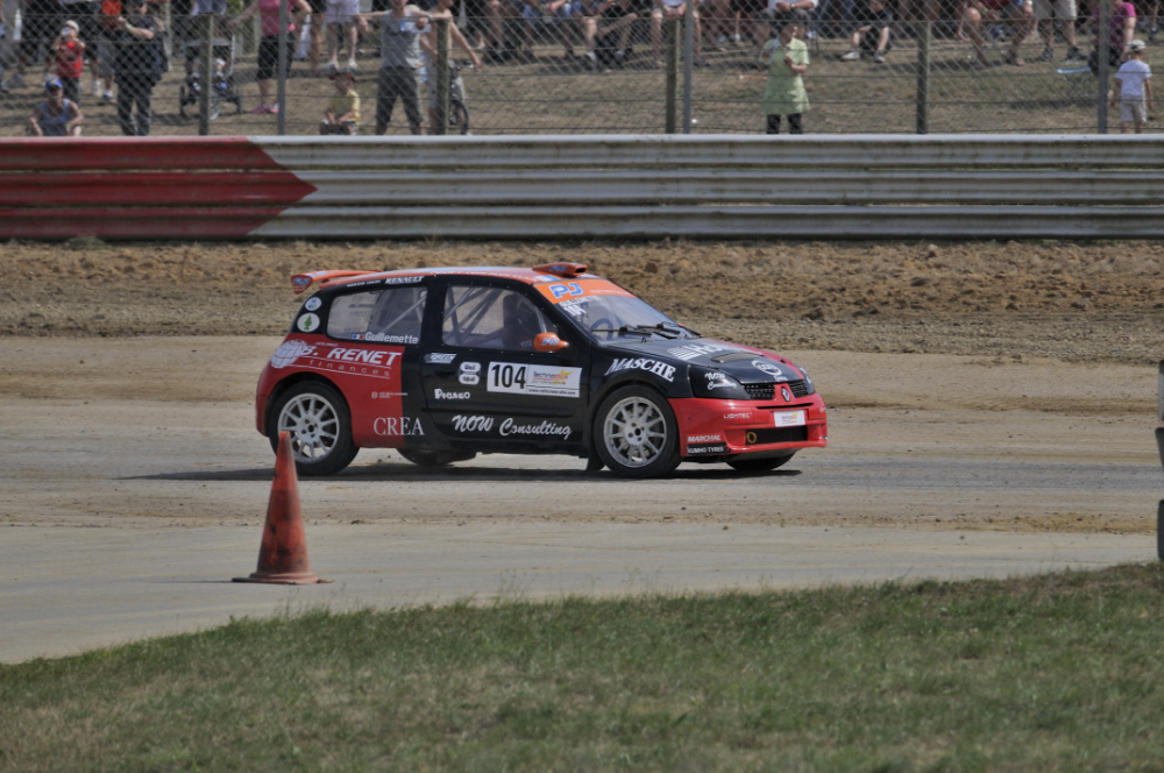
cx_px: 582
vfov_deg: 3.0
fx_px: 14531
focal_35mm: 450
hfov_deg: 4.6
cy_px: 386
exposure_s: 1/1000
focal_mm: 300
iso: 200
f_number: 5.6
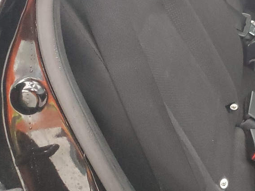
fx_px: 538
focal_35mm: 73
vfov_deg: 19.4
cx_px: 344
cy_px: -14
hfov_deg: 23.2
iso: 352
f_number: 1.5
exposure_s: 1/40
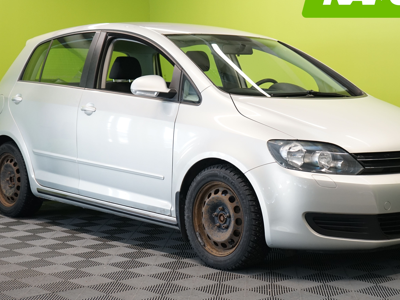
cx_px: 228
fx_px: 786
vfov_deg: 21.6
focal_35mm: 68
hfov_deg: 28.5
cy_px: 145
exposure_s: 1/30
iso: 1000
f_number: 4.5
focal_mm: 48
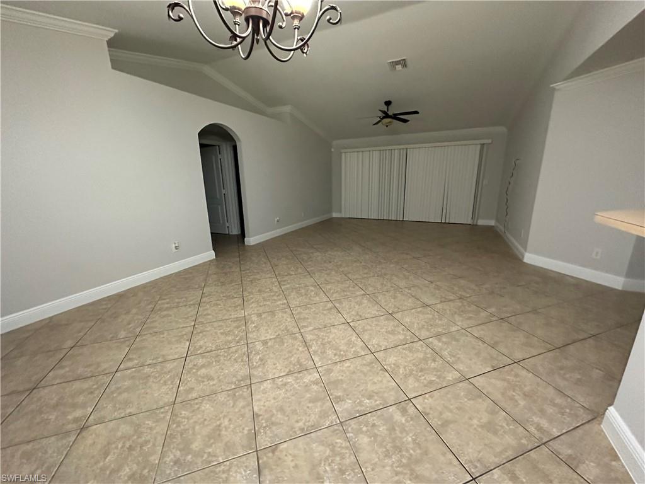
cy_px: 242
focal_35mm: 14
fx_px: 261
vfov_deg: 85.7
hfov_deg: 102.1
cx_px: 322
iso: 1250
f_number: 2.2
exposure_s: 1/60
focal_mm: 2.22
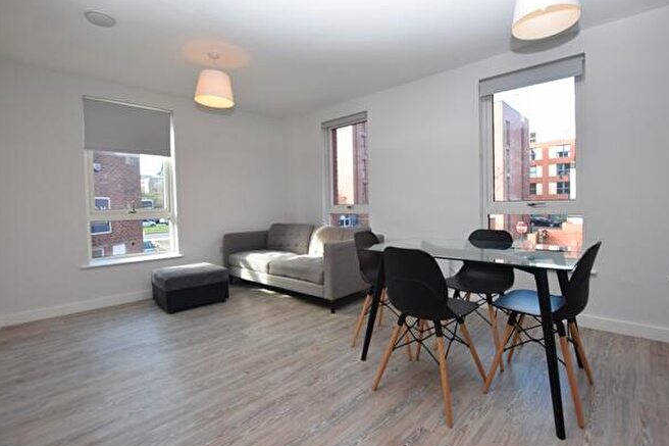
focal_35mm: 16
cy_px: 216
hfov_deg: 96.6
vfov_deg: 73.7
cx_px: 354
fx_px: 297
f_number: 5.6
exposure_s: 1/125
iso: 400
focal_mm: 10
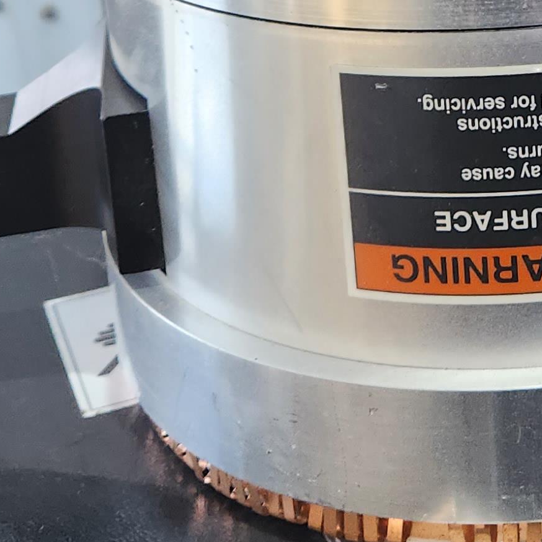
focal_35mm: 93
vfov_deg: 17.1
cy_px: -238
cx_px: 603
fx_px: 1647
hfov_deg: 18.0
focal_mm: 5.4
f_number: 1.8
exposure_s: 1/180
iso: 200
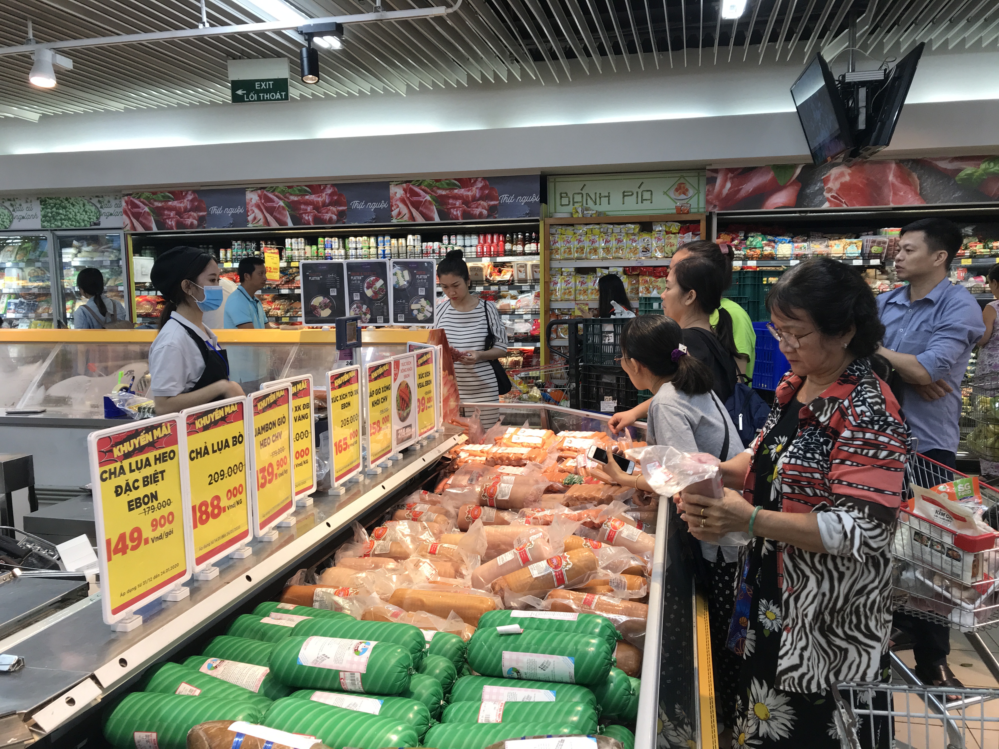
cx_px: 500
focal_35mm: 28
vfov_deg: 49.7
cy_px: 374
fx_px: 808
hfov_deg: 63.4
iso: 40
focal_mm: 3.99
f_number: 1.8
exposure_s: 1/100
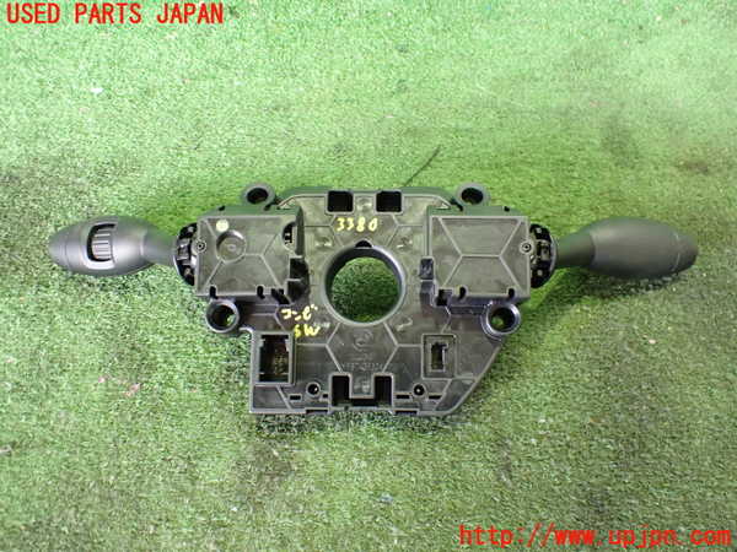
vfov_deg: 46.8
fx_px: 639
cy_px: 276
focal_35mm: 30
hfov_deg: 60.0
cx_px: 368
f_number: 2.3
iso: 800
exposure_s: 1/30
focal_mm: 5.4
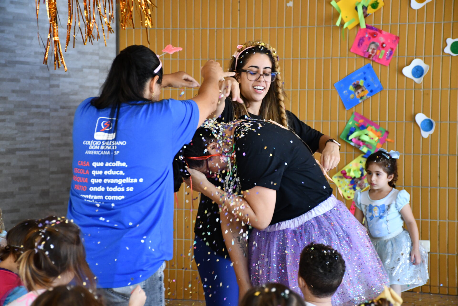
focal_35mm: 120
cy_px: 153
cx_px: 229
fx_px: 1527
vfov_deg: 11.4
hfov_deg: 17.1
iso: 2200
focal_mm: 80
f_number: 5.3
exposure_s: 1/250
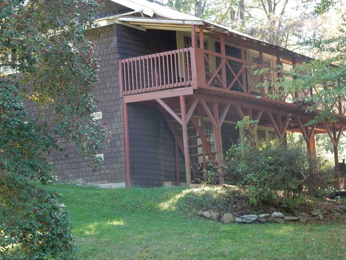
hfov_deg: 18.5
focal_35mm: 106
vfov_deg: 14.0
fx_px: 1060
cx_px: 218
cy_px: 117
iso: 160
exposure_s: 1/30
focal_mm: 14.9
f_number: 5
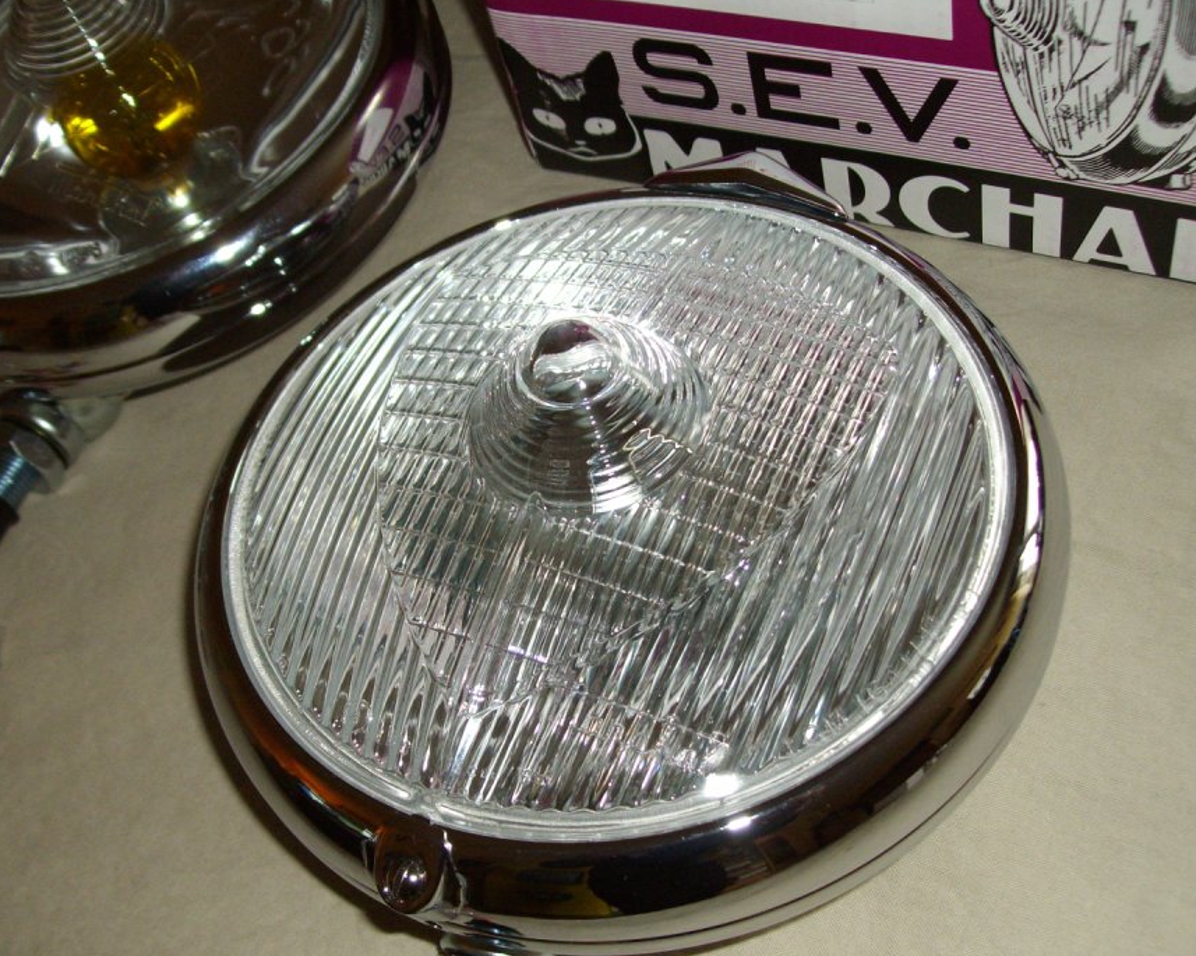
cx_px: 575
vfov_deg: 35.6
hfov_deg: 43.8
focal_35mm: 42
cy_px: 532
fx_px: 1486
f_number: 2.7
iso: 160
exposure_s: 1/50
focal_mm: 6
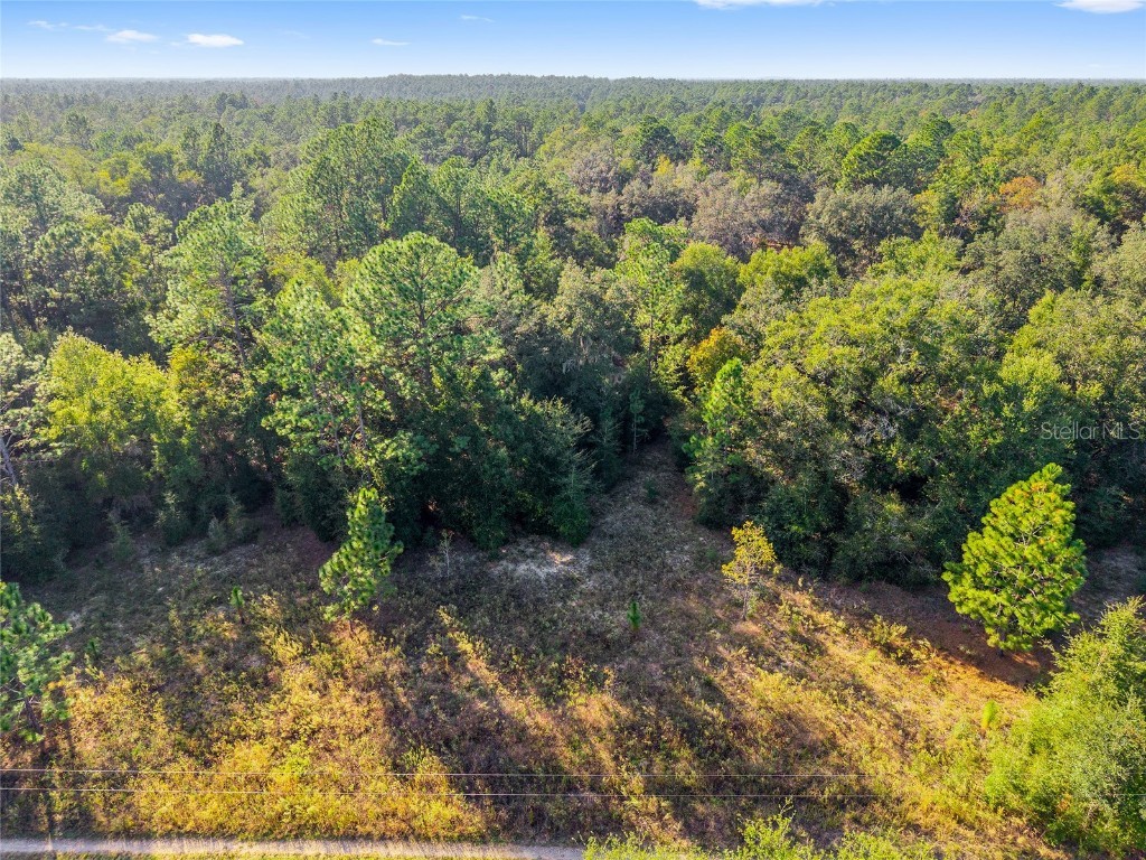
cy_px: 430
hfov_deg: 71.6
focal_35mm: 24
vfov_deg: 56.8
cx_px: 573
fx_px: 795
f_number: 1.8
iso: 410
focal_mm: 8.67
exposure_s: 1/1600
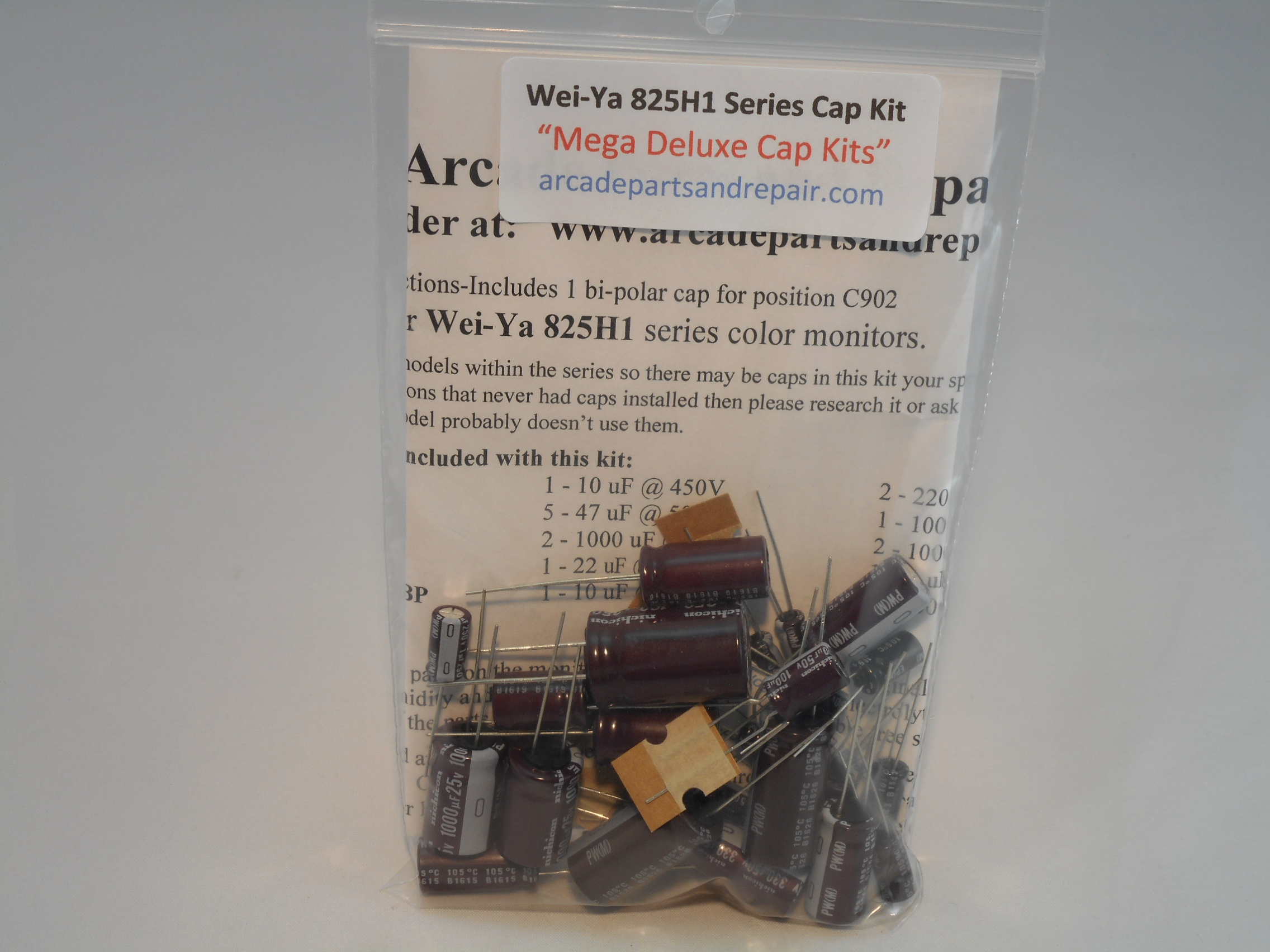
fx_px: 2458
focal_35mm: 67
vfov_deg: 21.9
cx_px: 635
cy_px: 476
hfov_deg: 29.0
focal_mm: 12
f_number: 5.3
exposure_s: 1/30
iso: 100
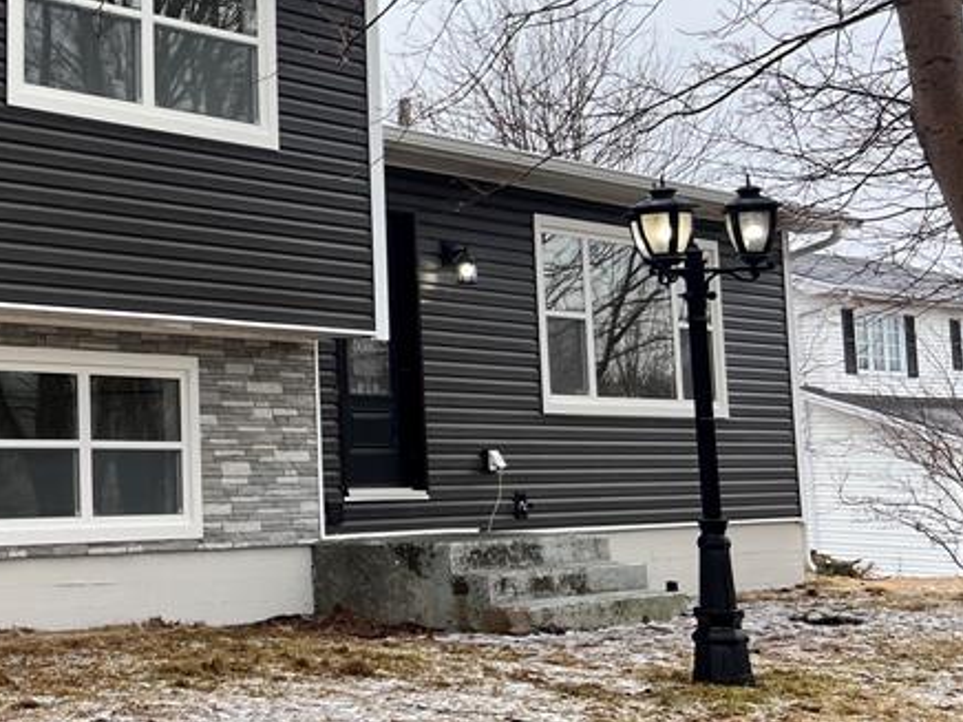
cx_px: -141
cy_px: 194
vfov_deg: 23.8
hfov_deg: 28.3
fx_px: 1697
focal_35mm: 61
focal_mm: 5.7
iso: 50
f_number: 1.5
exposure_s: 1/387
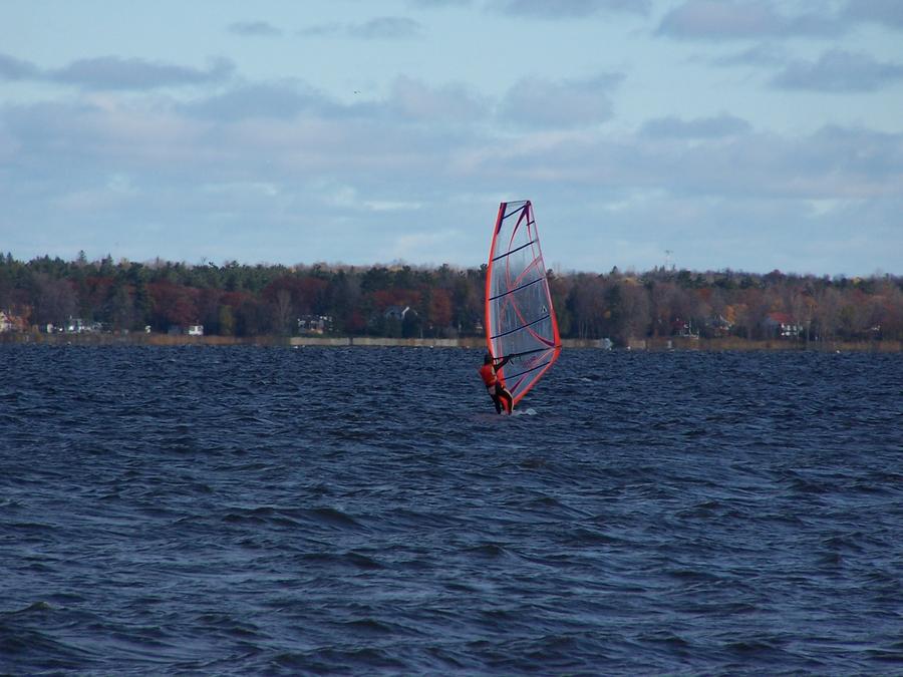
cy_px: 338
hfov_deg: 5.2
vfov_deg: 3.9
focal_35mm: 380
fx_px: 9913
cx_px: 452
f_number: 7.1
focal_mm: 63
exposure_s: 1/350
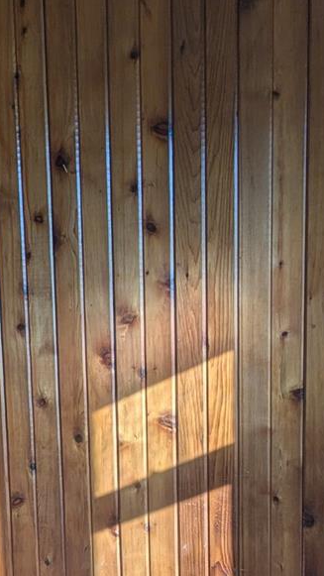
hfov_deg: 16.5
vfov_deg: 28.4
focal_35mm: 72
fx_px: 1099
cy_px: 506
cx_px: 21
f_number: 1.89
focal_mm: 5.43
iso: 44
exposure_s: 1/281
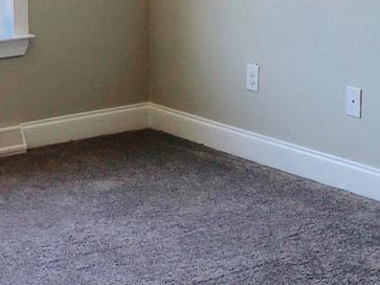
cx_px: -40
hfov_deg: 16.6
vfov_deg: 12.8
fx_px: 1262
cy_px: 53
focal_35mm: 115
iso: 25
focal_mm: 4.15
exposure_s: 1/87
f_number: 2.2
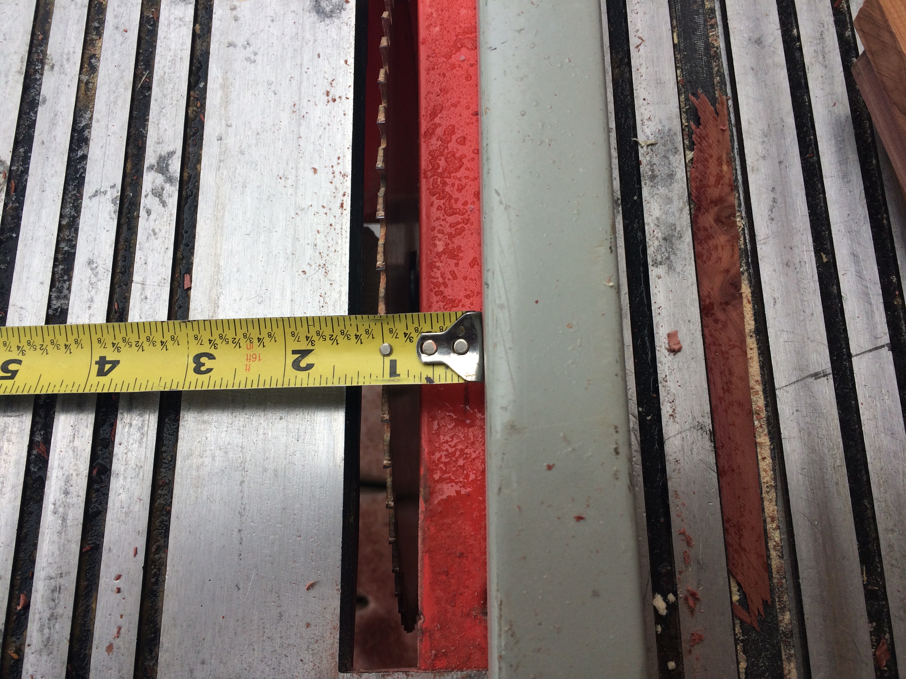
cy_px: 340
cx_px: 453
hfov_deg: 61.7
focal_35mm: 29
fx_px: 759
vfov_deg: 48.2
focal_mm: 4.15
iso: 32
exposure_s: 1/250
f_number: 2.2
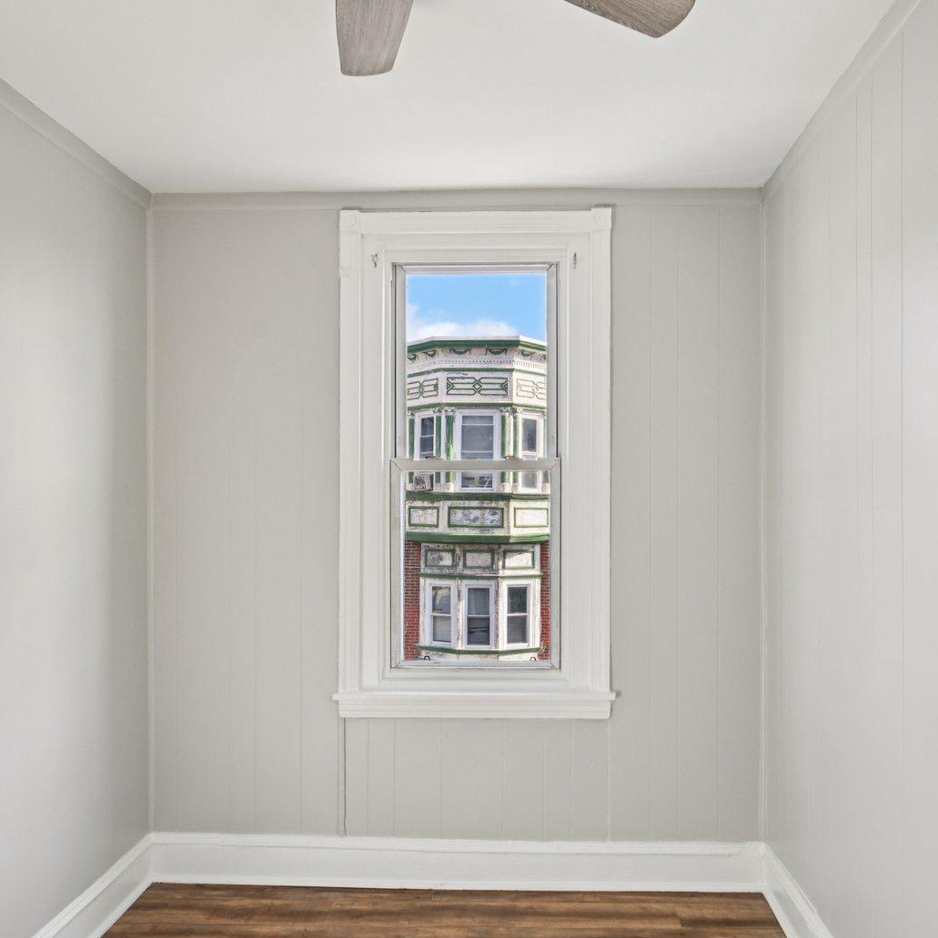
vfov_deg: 59.0
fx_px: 828
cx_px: 436
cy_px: 506
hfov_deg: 59.0
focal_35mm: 27
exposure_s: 1/160
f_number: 8
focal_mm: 16
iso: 800
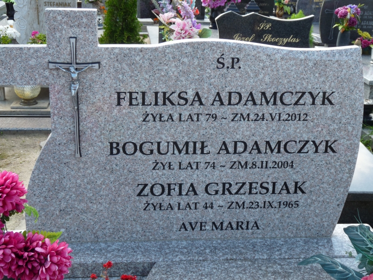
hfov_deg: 36.8
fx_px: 560
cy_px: 140
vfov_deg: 28.0
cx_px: 186
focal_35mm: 52
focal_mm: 9.2
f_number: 4
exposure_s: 1/160
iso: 100
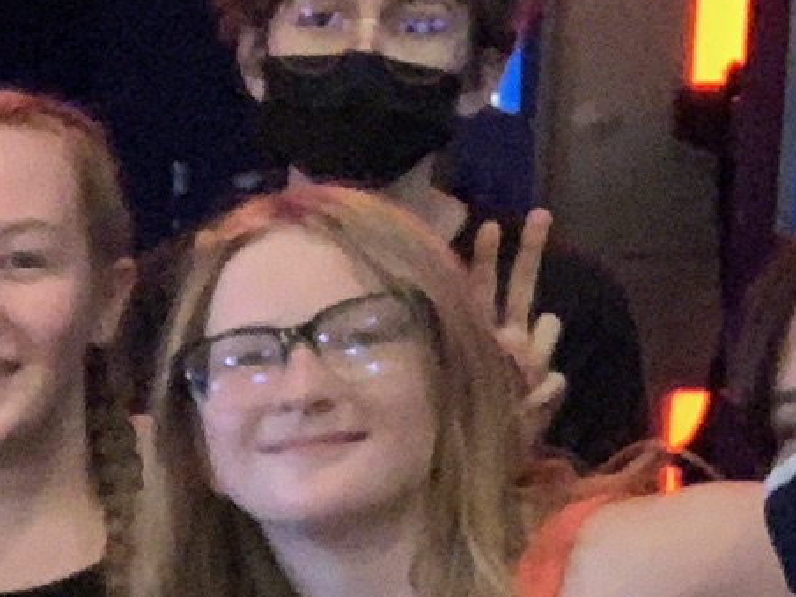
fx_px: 3334
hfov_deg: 12.8
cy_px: 835
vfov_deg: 10.0
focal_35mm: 145
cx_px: -433
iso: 320
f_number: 2.2
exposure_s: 1/30
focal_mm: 2.87
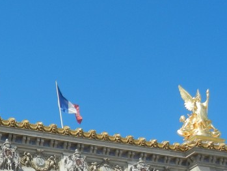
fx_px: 577
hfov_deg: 20.8
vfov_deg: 16.5
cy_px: 161
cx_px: -41
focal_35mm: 88
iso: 160
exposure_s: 1/416
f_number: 7
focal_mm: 5.4
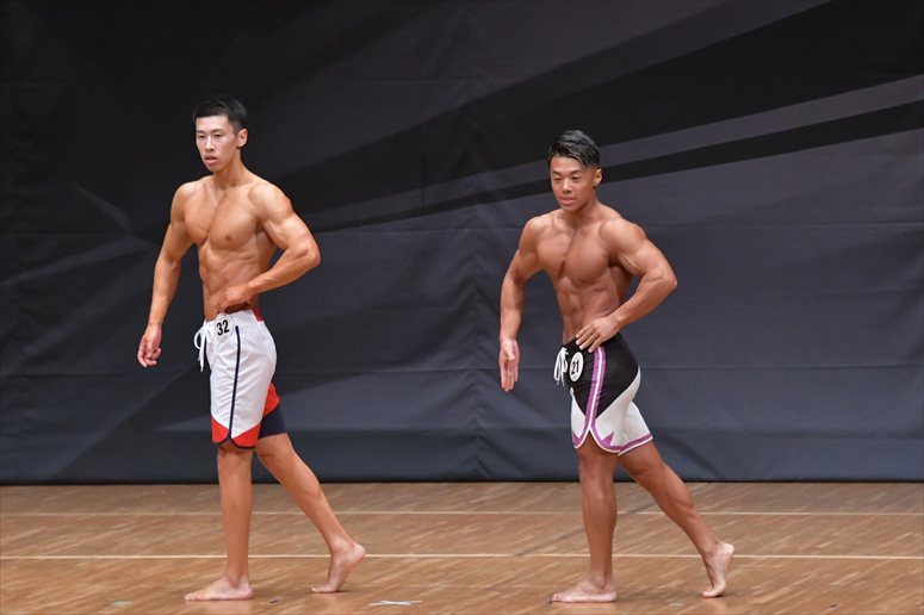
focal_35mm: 270
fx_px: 6927
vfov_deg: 5.1
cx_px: 462
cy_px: 308
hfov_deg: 7.6
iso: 6400
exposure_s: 1/400
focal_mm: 180
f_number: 5.6
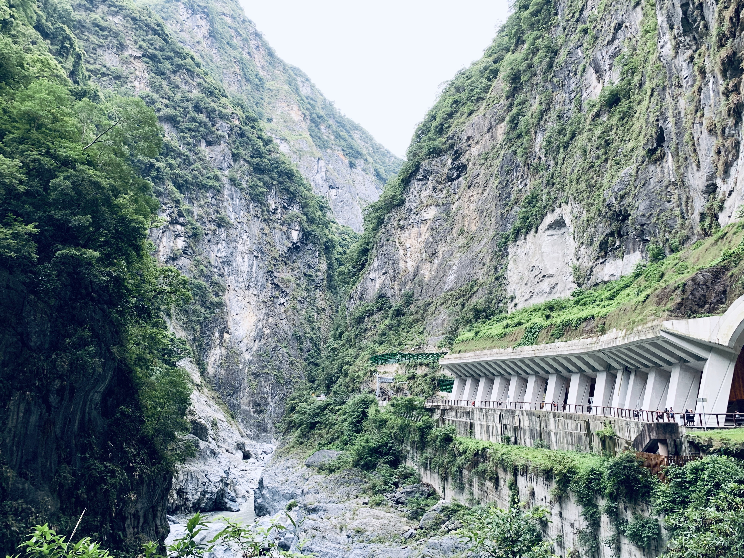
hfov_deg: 67.3
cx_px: 372
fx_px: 559
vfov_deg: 53.1
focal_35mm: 26
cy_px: 279
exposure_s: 1/121
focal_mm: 4.25
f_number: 1.8
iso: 80
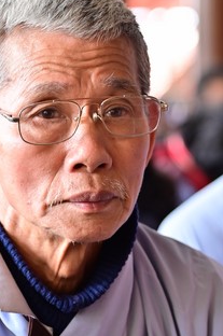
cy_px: 267
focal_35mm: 219
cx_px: 60
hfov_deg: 6.2
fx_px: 2042
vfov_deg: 9.4
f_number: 4.5
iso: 800
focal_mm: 105
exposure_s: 1/80
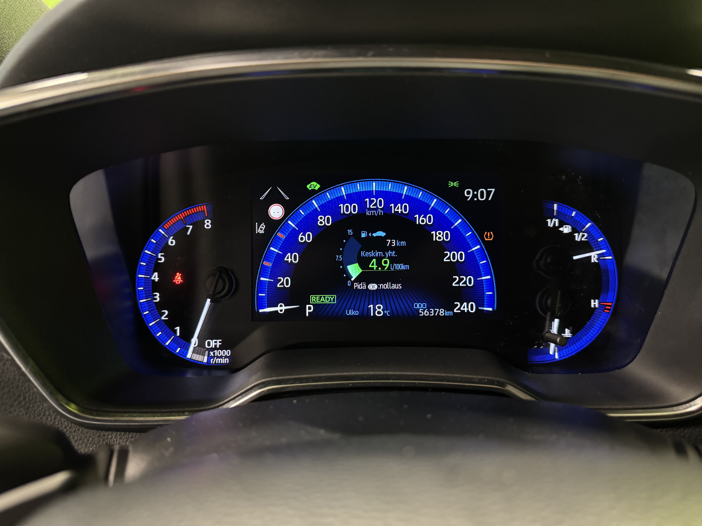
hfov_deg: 71.6
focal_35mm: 24
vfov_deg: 56.8
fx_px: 487
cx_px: 351
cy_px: 263
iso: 800
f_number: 1.78
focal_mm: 6.76
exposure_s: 1/24
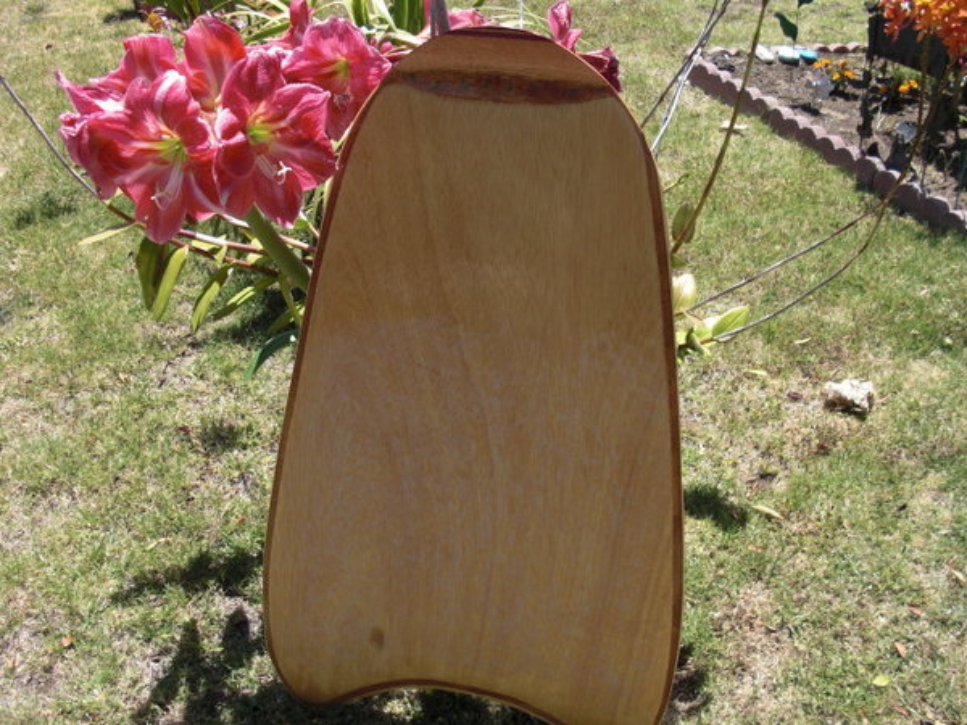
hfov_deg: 51.4
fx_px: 1006
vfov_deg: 39.7
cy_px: 362
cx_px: 484
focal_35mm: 36
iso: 50
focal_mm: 6.3
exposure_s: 1/640
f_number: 2.8
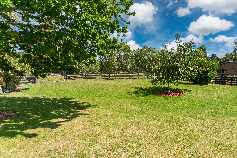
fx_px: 119
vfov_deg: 67.4
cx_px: 146
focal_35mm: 18
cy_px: 79
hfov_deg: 88.5
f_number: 9
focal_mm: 14
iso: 640
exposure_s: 1/1600
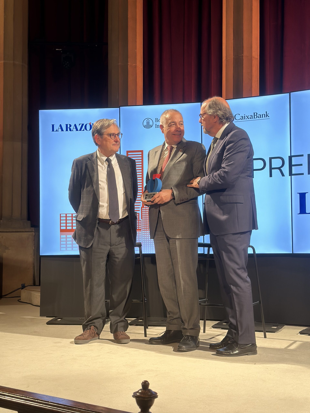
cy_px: 206
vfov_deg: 39.7
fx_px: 573
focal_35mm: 48
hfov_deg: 30.3
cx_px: 155
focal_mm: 6.86
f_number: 1.78
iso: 100
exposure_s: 1/100
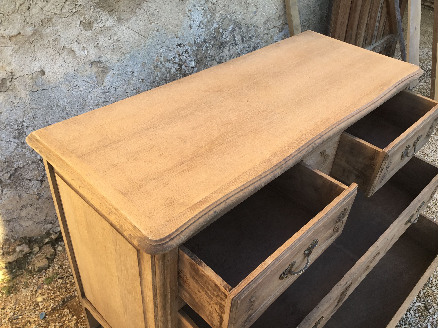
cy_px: 164
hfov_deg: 58.4
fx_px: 392
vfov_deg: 45.4
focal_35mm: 31
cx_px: 219
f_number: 2.4
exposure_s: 1/117
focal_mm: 3.3
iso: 25
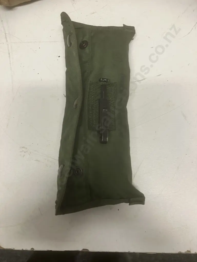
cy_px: 131
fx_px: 212
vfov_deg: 63.4
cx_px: 98
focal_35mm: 28
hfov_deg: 49.7
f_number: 1.8
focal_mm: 3.99
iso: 80
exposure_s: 1/50
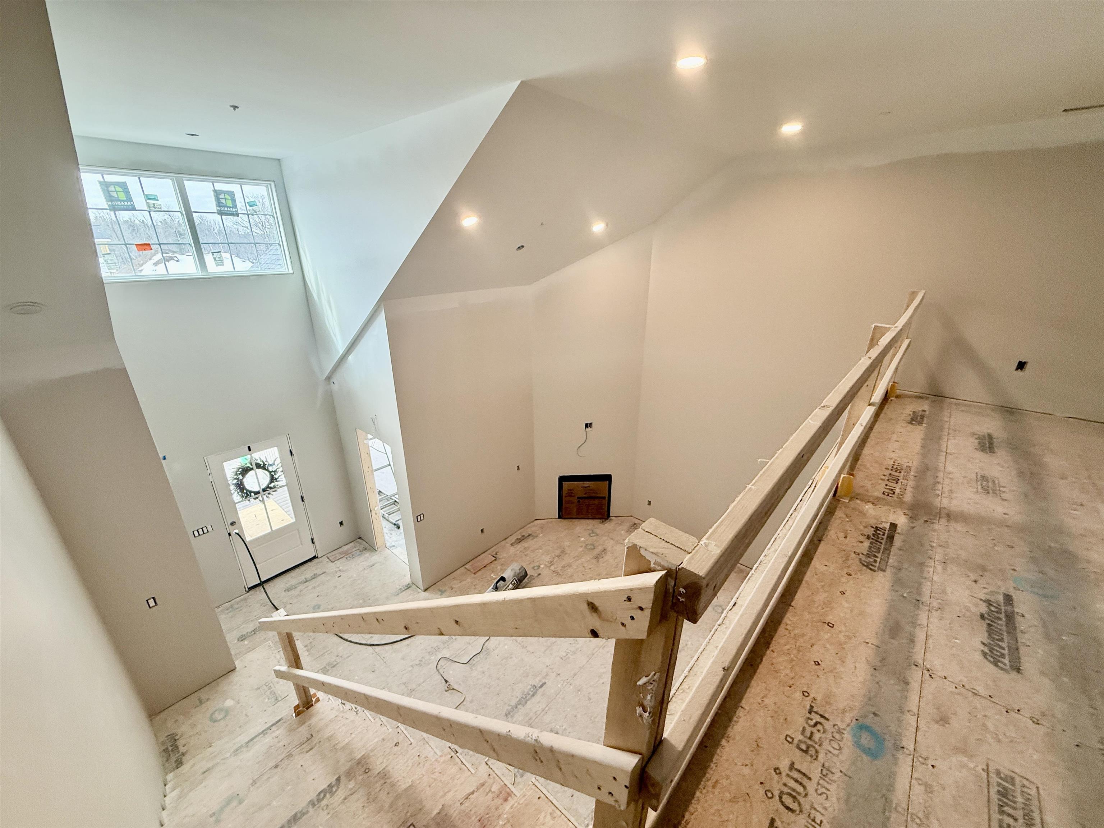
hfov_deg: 102.1
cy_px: 414
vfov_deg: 85.7
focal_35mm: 14
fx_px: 446
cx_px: 552
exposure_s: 1/120
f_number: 2.2
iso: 200
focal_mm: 2.22
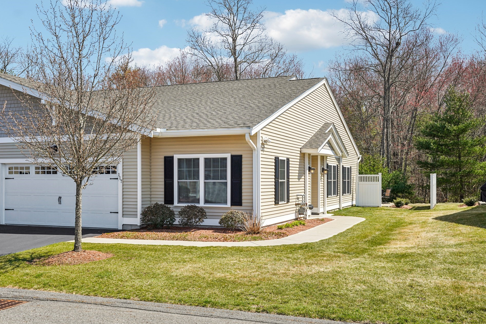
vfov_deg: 35.0
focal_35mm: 38
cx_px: 234
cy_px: 150
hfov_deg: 50.7
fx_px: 513
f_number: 8
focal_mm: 35
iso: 100
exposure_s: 1/160
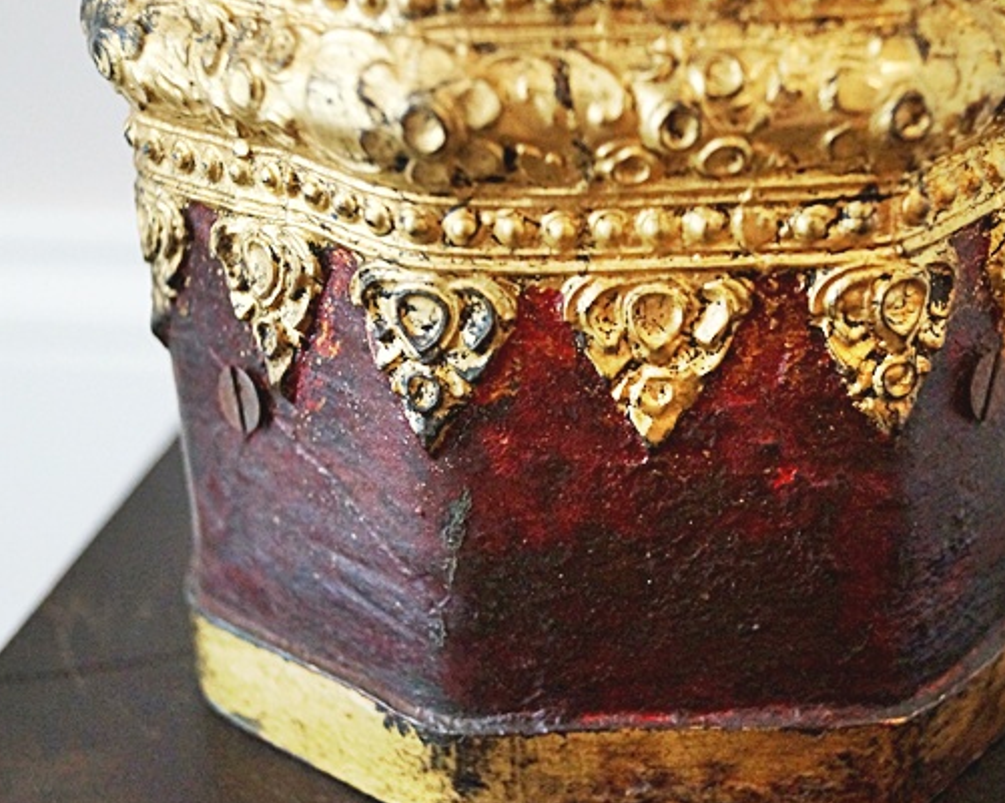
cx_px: 606
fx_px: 1754
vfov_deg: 25.8
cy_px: 380
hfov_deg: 31.9
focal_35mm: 59
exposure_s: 1/60
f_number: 4.5
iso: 3200
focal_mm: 30
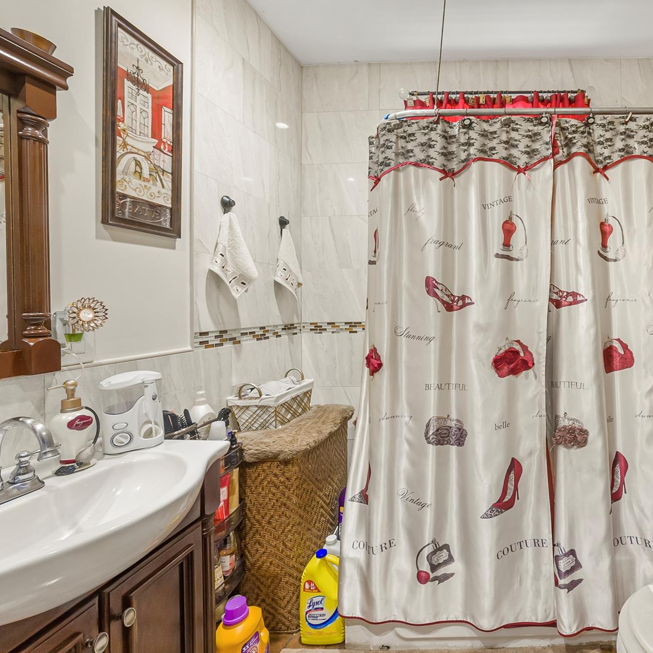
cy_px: 331
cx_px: 497
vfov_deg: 87.4
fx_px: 341
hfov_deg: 80.1
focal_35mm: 16
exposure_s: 1/2
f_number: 9
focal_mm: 12
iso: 800
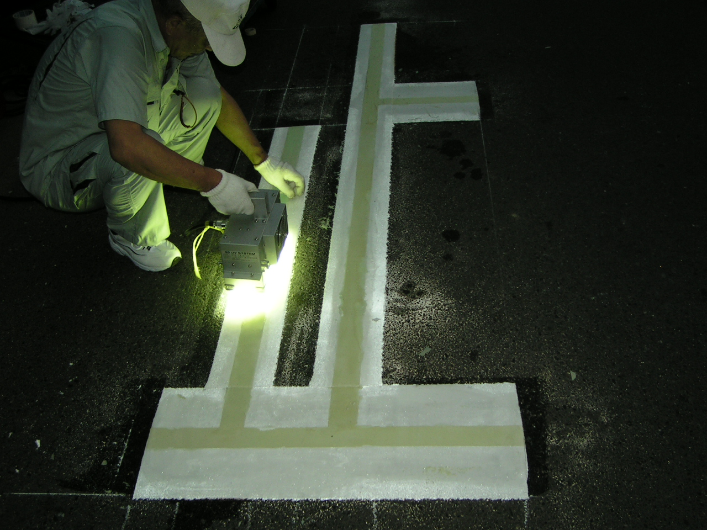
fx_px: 776
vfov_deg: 37.7
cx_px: 354
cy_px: 265
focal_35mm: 38
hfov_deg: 49.0
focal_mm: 5.8
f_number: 2.8
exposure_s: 1/250
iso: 50
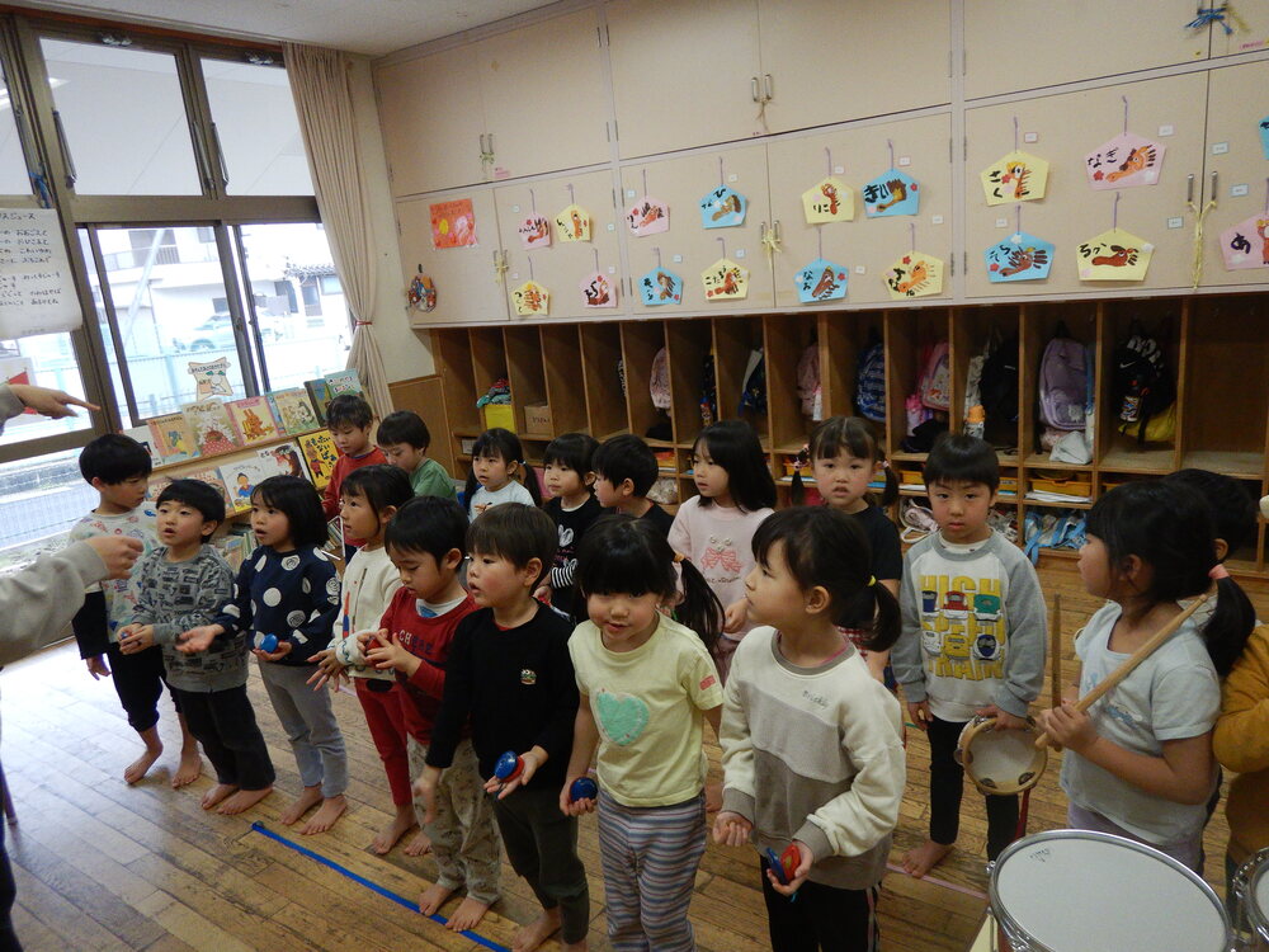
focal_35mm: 24
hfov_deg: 71.6
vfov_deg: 56.8
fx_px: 880
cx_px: 634
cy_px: 476
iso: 125
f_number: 2.8
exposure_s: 1/50
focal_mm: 4.3
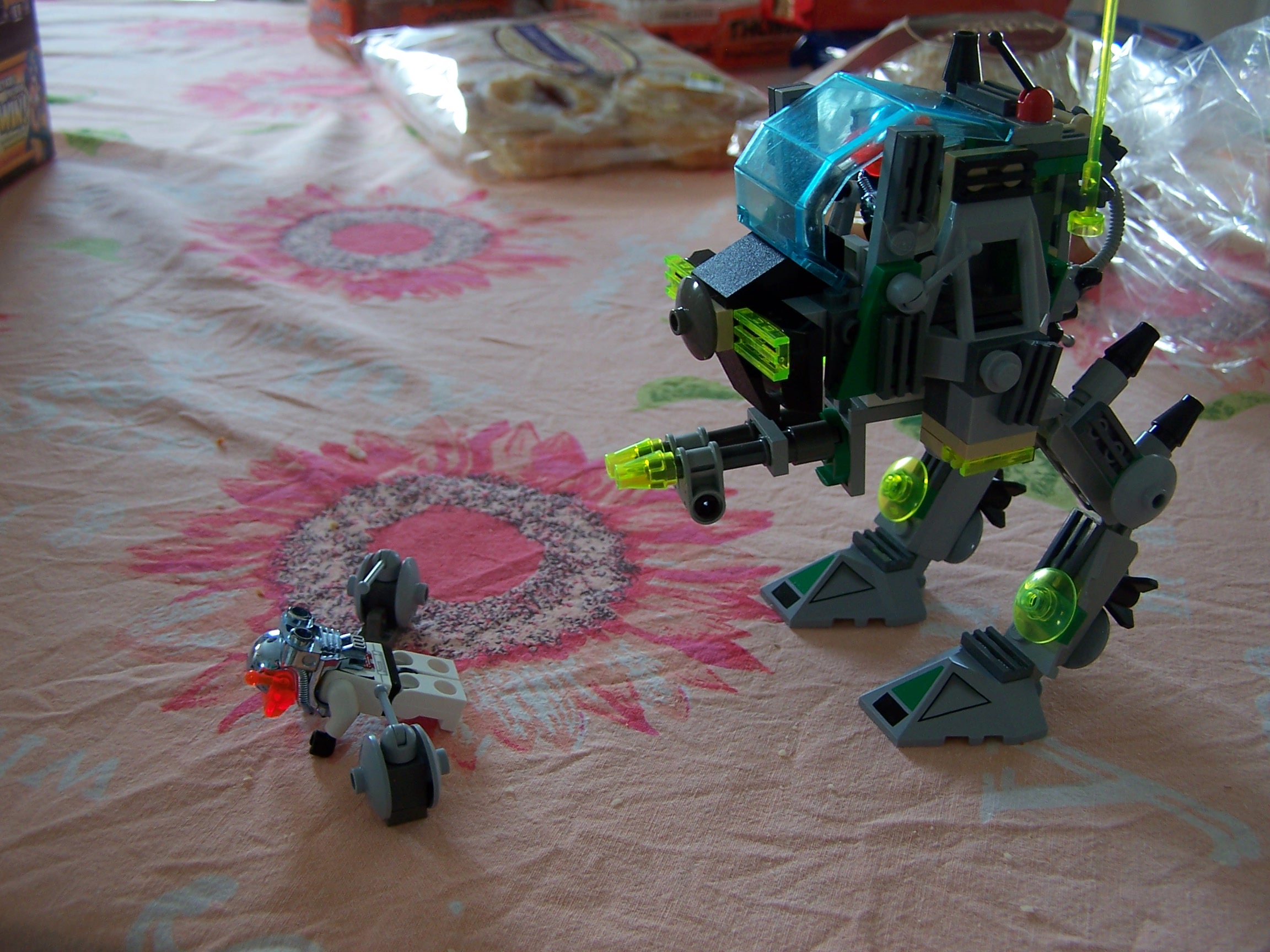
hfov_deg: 49.0
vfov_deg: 37.7
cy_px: 476
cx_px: 635
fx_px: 1394
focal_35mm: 38
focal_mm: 6.3
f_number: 2.8
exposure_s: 1/2
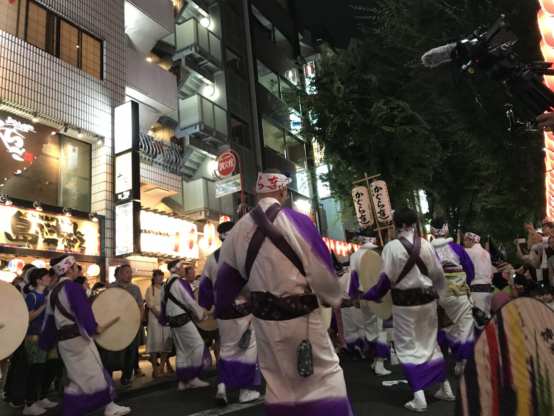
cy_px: 208
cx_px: 277
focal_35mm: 28
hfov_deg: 63.4
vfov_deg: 49.7
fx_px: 448
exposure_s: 1/13
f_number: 1.8
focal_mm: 3.99
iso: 100
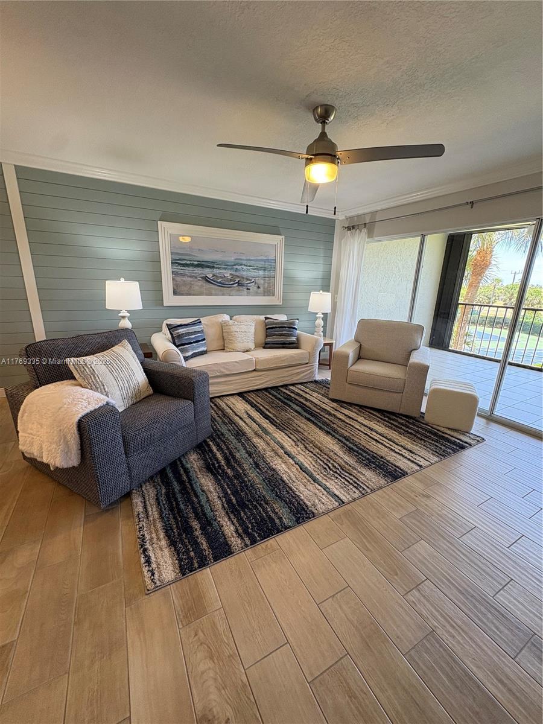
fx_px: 293
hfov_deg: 85.7
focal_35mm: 14
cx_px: 272
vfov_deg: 102.1
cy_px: 362
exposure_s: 1/60
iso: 125
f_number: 2.2
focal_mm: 2.22
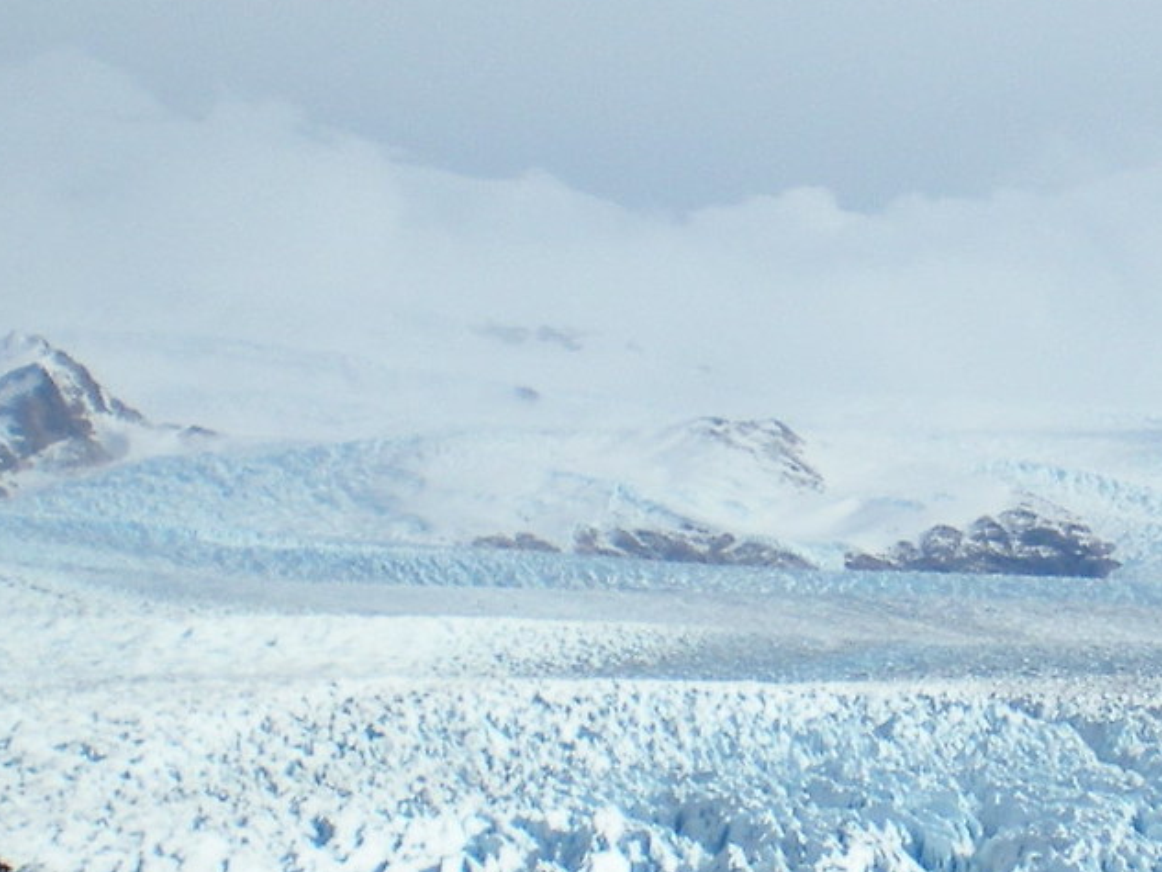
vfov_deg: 10.3
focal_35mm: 144
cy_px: 743
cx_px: 1153
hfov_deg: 13.5
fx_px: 4835
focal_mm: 6.3
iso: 64
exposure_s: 1/891
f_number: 4.6
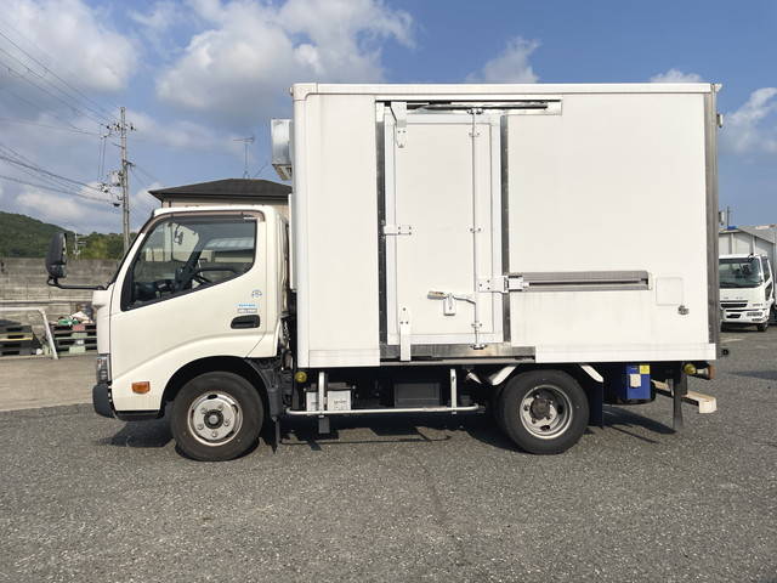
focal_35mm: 26
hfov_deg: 67.3
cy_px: 292
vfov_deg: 53.1
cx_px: 388
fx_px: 584
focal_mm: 4.2
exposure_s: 1/7813
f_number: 1.6
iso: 32
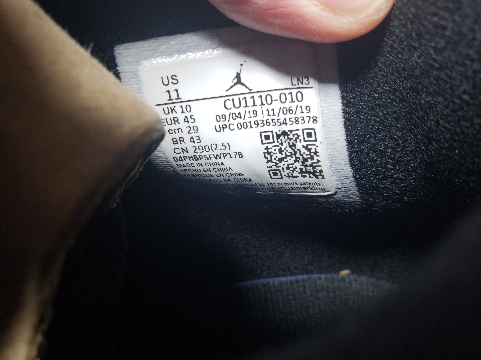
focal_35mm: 26
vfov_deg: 53.1
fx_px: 361
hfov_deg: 67.3
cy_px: 180
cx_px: 240
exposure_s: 1/100
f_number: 2.4
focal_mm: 4.3
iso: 100
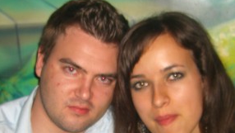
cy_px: 135
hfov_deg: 24.5
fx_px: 542
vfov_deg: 13.7
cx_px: 112
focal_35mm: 87
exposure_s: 1/60
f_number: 2.8
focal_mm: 7.9
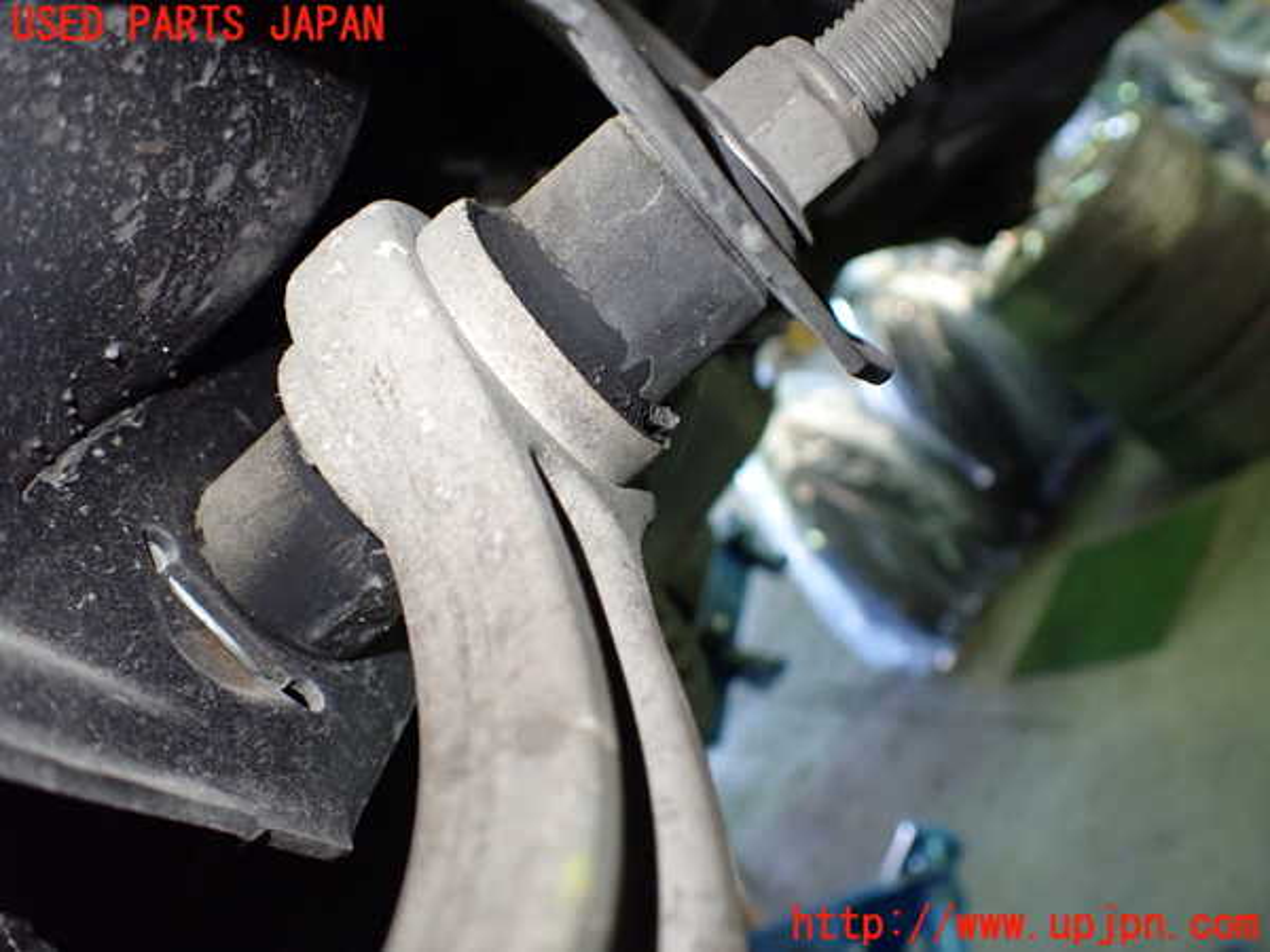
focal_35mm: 30
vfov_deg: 46.8
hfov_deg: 60.0
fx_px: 1101
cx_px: 635
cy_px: 476
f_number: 2.3
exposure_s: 1/80
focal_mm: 5.4
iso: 800
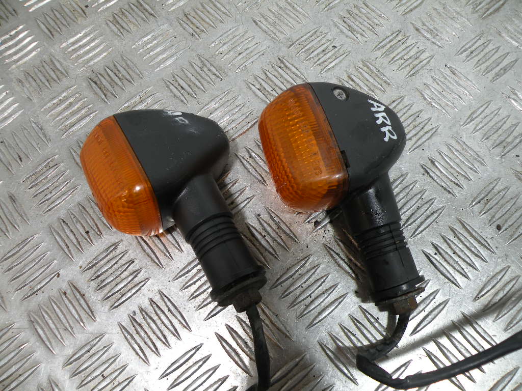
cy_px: 196
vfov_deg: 51.4
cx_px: 261
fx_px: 407
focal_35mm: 27
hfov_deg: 65.3
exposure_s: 1/63
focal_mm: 4.7
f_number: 2.8
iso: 66
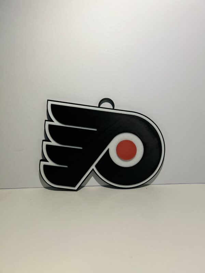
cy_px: 136
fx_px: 205
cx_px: 102
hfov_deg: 53.1
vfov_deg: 67.3
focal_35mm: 26
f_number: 1.5
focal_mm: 5.7
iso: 250
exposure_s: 1/60
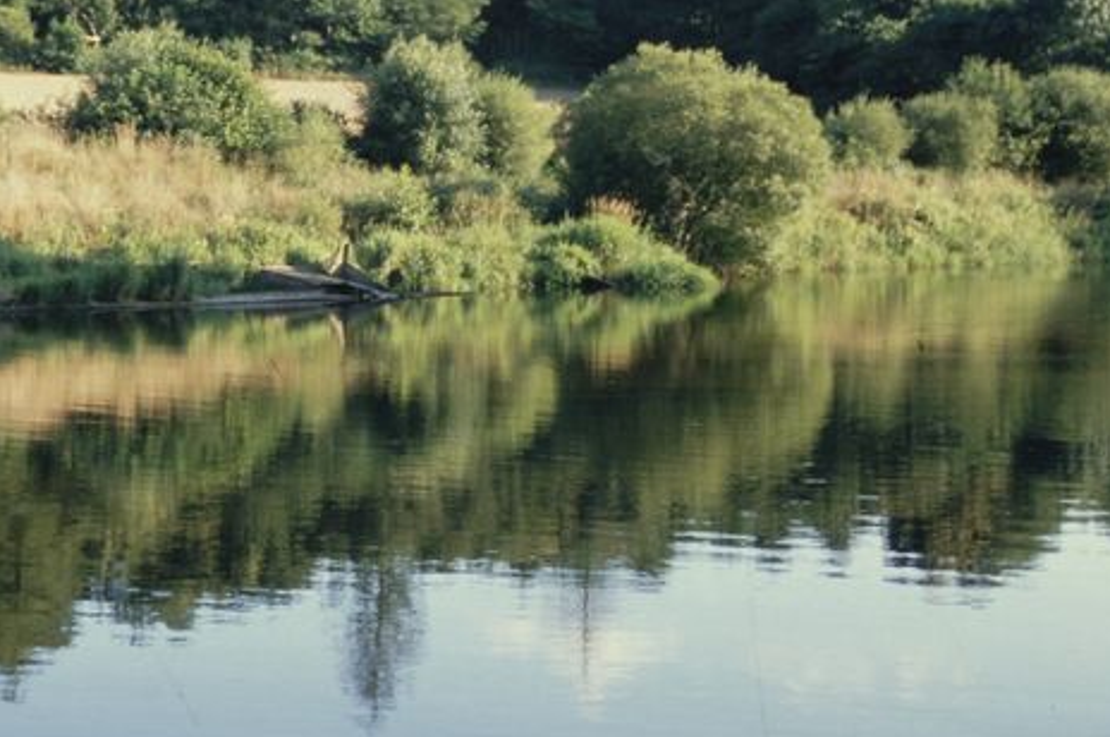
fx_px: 8031
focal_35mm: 261
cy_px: 184
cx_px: 301
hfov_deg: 7.9
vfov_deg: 5.3
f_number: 8
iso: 400
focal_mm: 105
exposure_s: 1/90
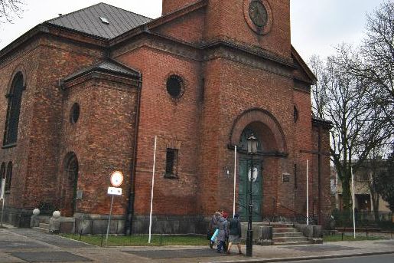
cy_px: 132
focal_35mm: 27
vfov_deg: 47.9
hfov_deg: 67.4
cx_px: 197
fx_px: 295
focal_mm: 18
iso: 180
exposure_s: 1/125
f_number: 3.5
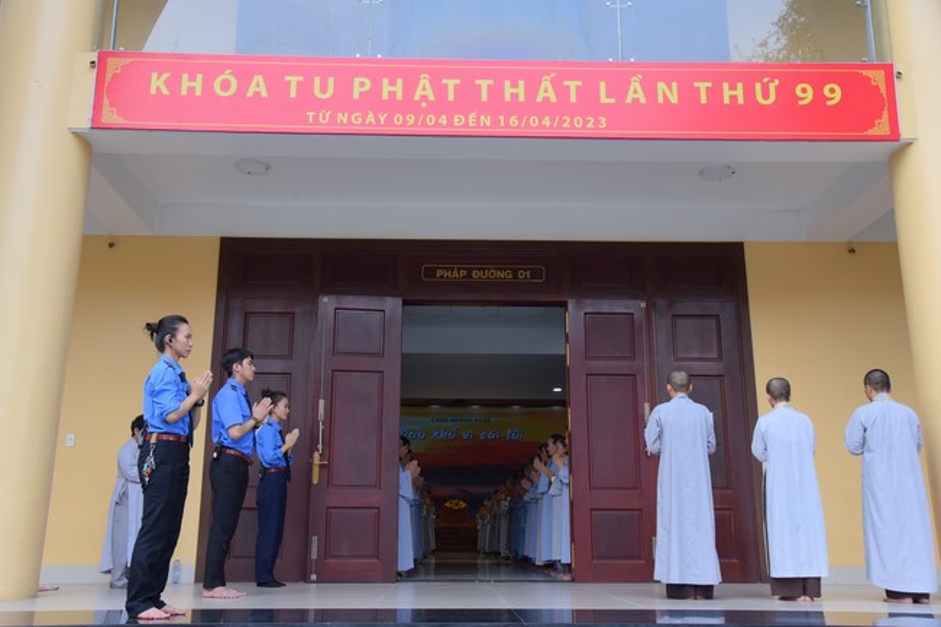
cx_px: 470
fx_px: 888
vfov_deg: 38.9
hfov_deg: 55.8
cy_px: 314
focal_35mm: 34
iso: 400
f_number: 7.1
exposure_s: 1/160
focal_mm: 34
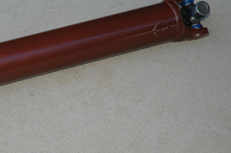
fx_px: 1263
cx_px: -38
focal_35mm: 197
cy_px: 81
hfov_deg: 10.3
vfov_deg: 7.0
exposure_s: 1/100
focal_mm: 56
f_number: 5
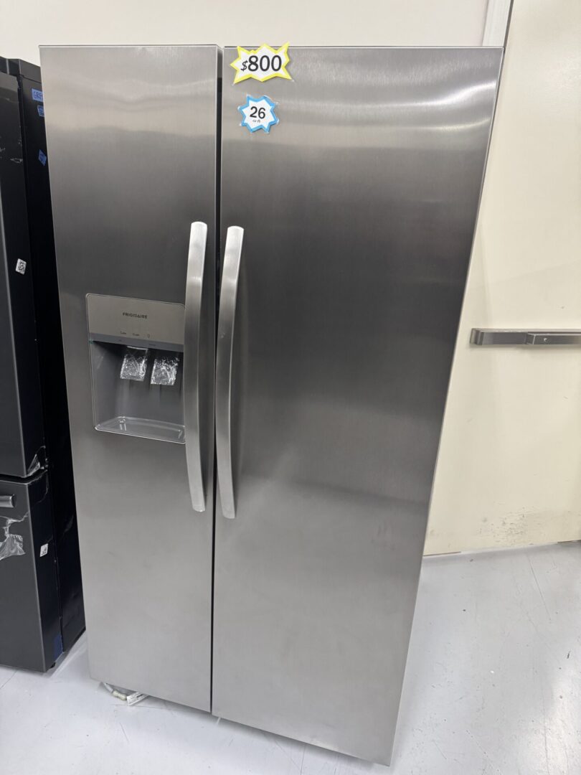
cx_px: 290
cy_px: 388
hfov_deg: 56.8
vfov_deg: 71.6
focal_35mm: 24
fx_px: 537
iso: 400
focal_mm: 6.76
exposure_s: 1/60
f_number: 1.78
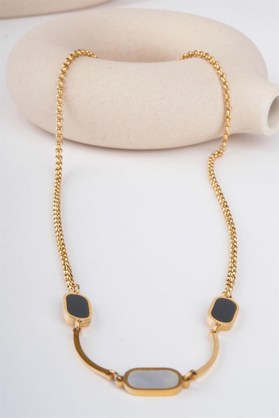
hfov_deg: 17.3
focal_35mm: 79
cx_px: 140
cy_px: 209
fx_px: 918
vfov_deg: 25.7
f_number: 22
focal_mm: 52.4
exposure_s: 1/160
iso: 400
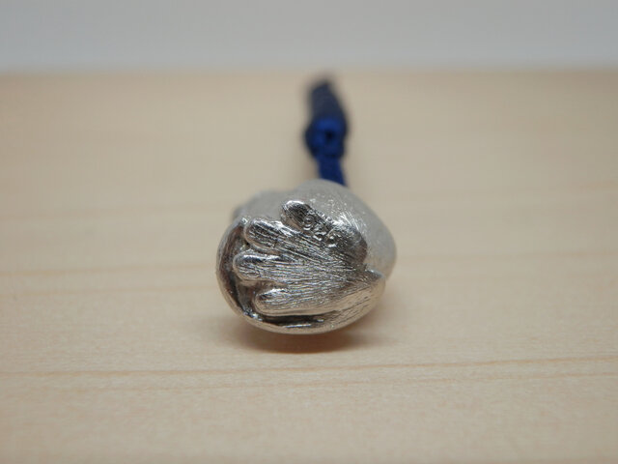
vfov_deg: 34.3
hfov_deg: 44.8
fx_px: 750
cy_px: 232
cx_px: 309
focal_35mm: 42
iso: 80
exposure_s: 1/60
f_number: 4
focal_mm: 7.4
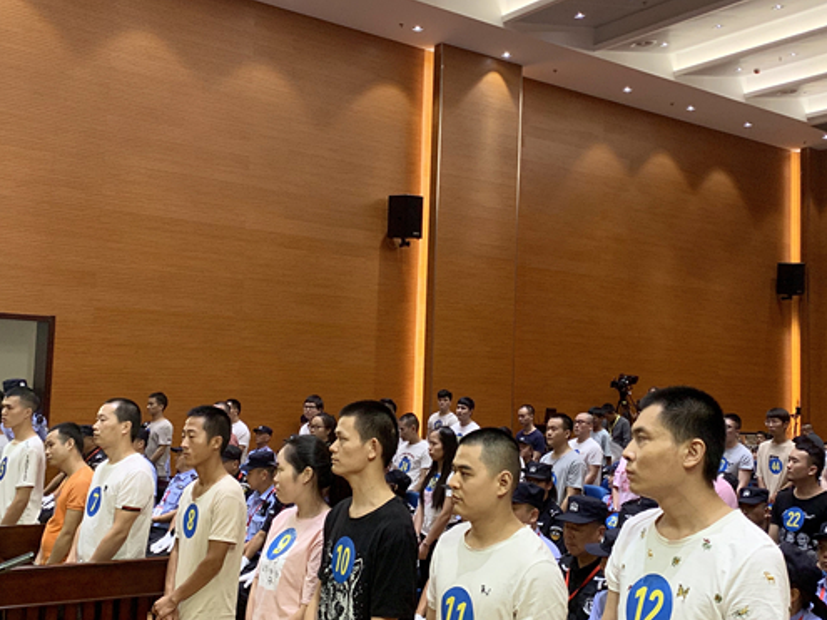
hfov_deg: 44.8
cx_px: 436
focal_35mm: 42
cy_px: 306
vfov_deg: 34.3
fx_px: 1003
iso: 50
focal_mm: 4.25
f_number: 1.8
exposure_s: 1/50
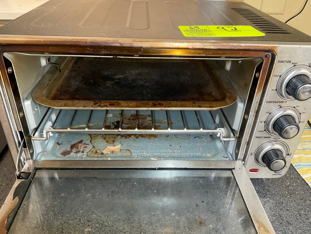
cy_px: 117
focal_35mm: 29
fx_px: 261
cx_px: 156
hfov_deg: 61.7
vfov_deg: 48.2
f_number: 1.8
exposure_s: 1/60
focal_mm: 3
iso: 125
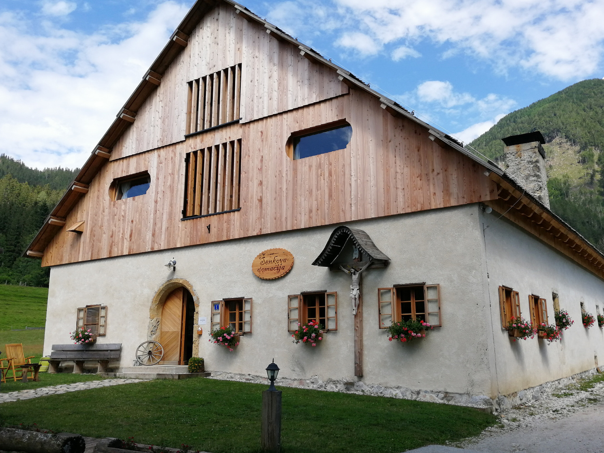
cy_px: 221
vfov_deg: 48.2
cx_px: 323
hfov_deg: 61.6
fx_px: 506
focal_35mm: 29
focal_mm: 3.95
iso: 50
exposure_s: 1/1074
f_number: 1.8
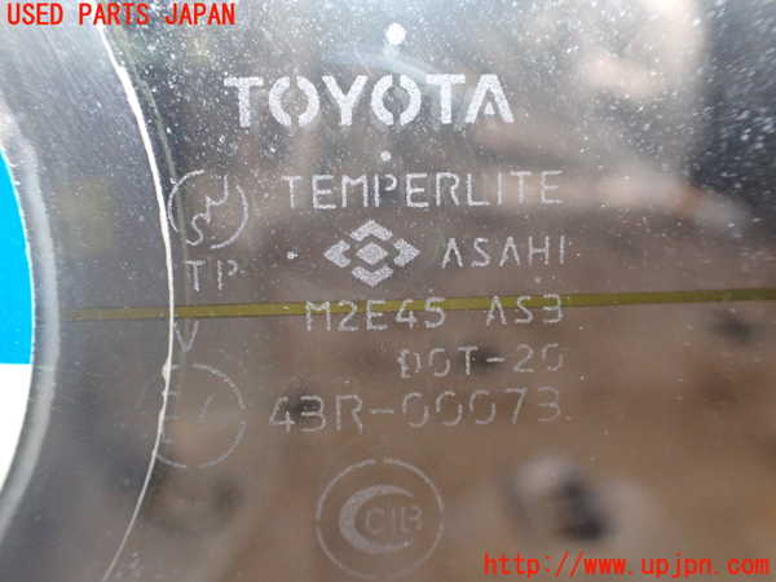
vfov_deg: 46.8
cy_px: 291
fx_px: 673
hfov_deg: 60.0
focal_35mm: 30
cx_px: 388
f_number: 2.3
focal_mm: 5.4
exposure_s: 1/125
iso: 800
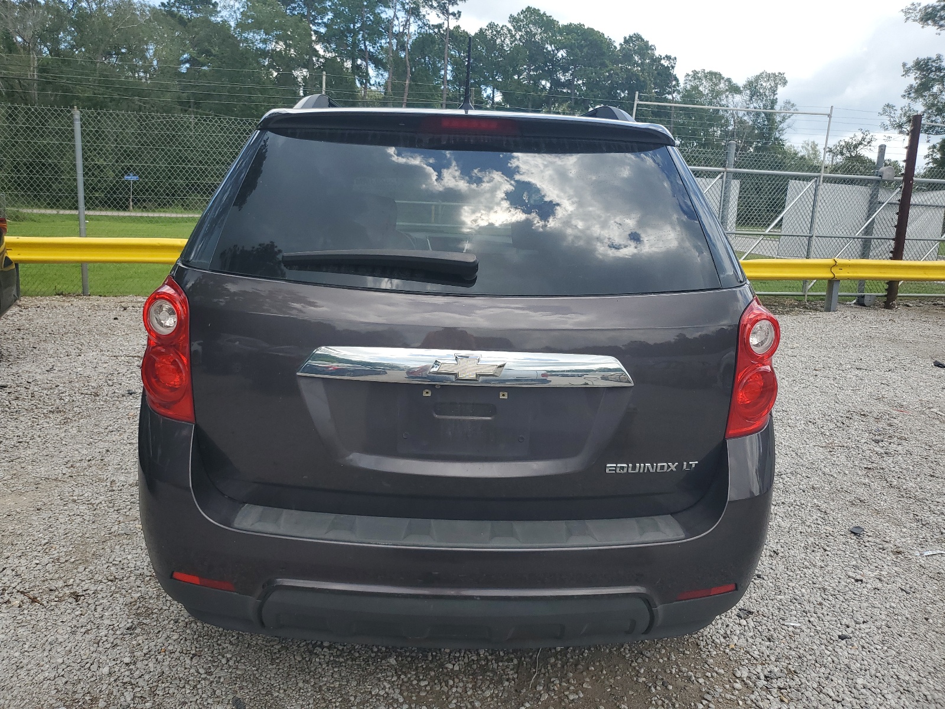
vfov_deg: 53.1
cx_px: 472
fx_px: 710
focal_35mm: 26
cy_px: 354
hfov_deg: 67.3
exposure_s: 1/1429
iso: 50
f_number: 1.5
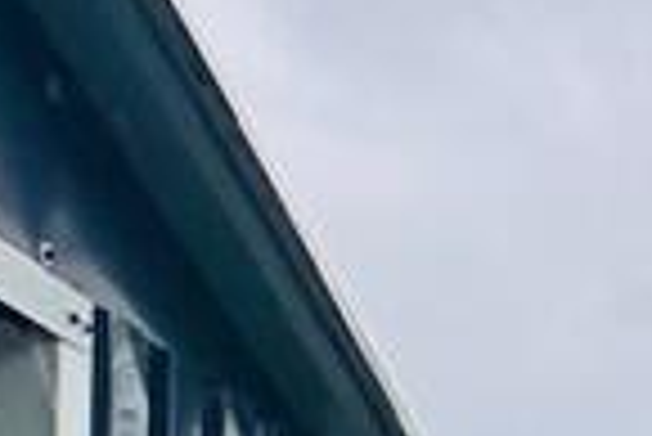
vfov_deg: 12.0
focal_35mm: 103
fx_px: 1867
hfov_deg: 9.6
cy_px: 841
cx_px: 2271
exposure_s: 1/1531
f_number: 2.2
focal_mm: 2.22
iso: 40
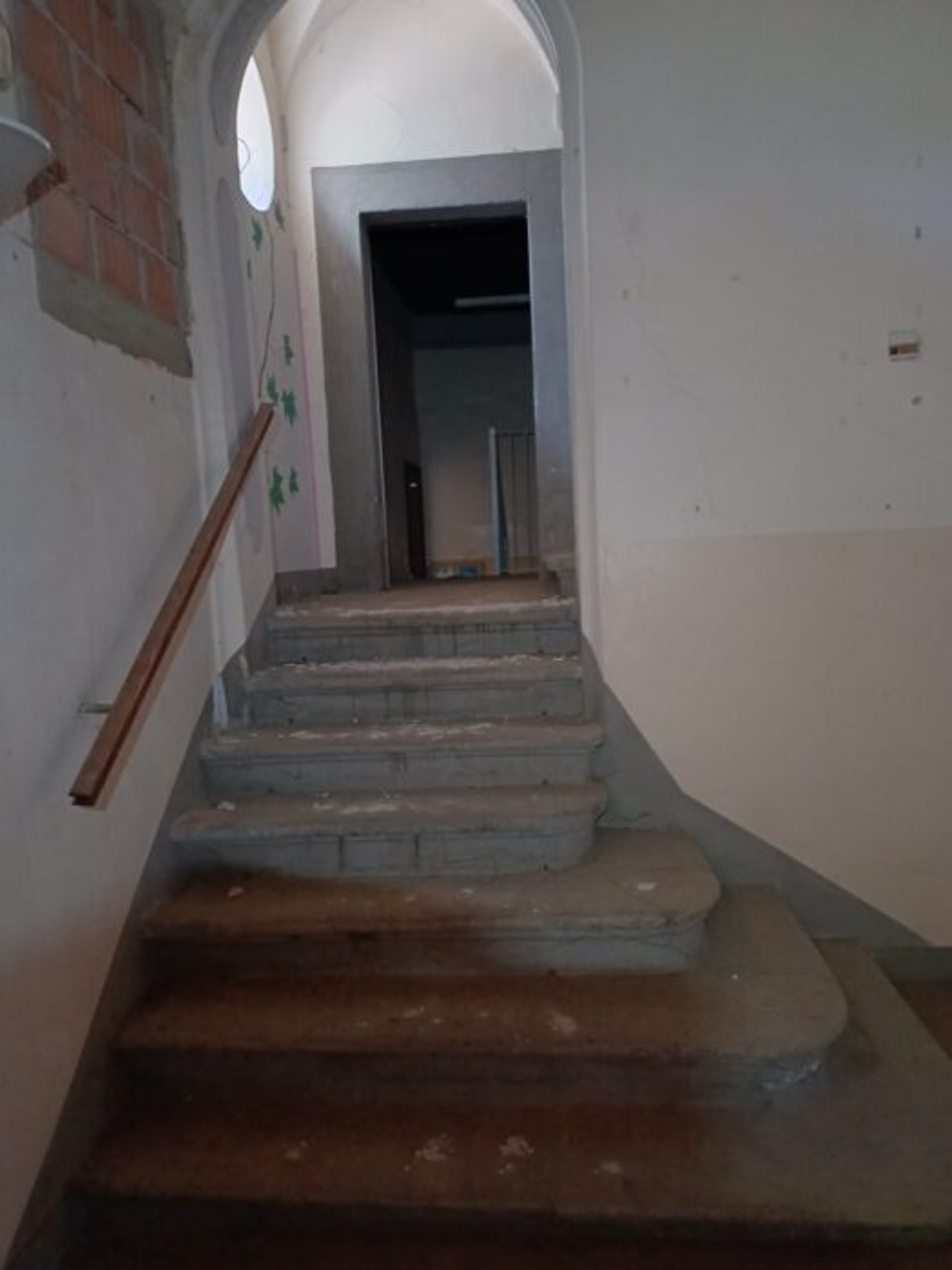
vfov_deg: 69.4
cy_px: 635
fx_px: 917
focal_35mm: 25
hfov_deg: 54.9
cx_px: 476
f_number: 1.8
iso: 2000
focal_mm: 4.65
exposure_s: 1/12
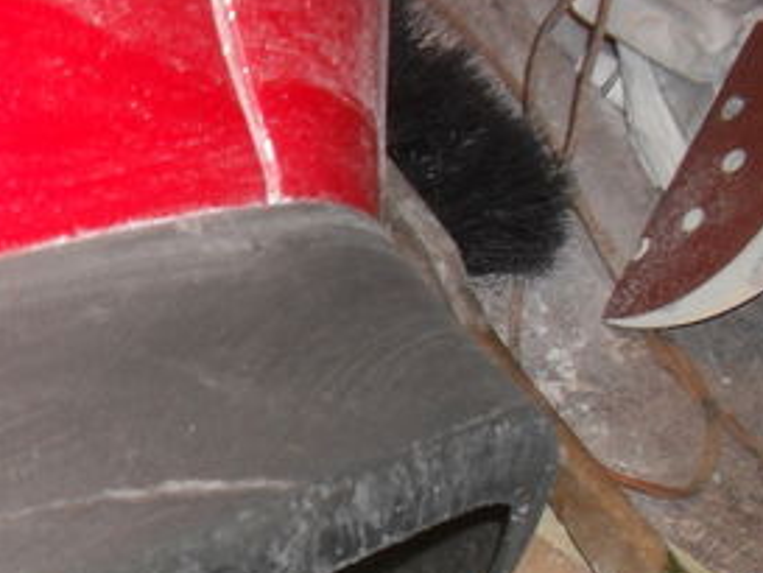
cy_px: 660
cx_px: -70
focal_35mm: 82
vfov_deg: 17.3
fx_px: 1808
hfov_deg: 22.5
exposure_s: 1/45
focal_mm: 6.3
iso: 200
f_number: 3.2
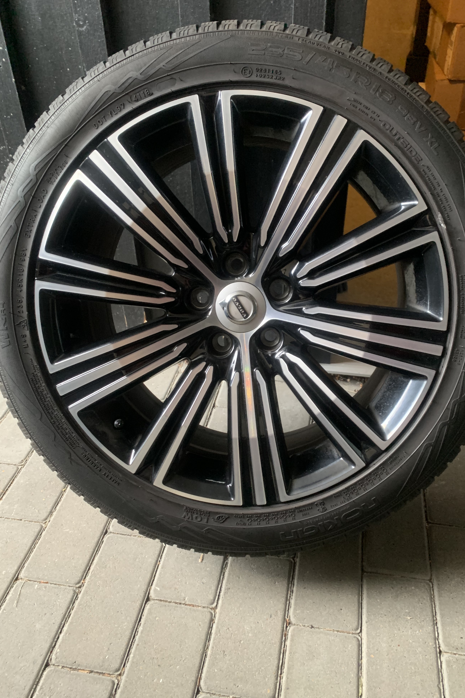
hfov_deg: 46.4
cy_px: 352
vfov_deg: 65.5
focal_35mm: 28
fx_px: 542
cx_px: 253
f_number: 1.8
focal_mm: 4.25
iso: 400
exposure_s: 1/50
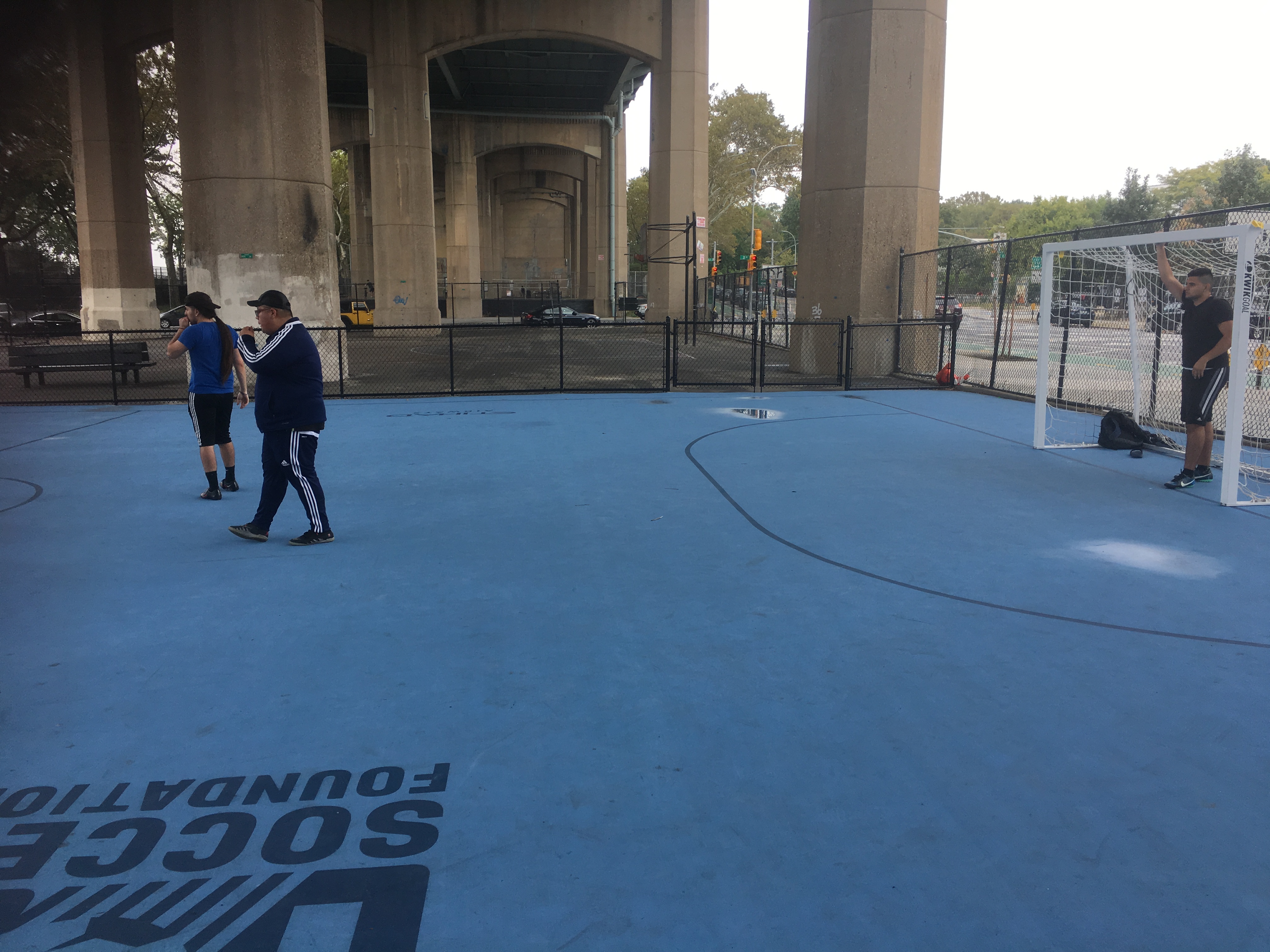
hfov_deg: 61.7
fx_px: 1064
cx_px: 635
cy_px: 476
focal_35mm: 29
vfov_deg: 48.2
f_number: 2.2
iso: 25
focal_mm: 4.15
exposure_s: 1/326
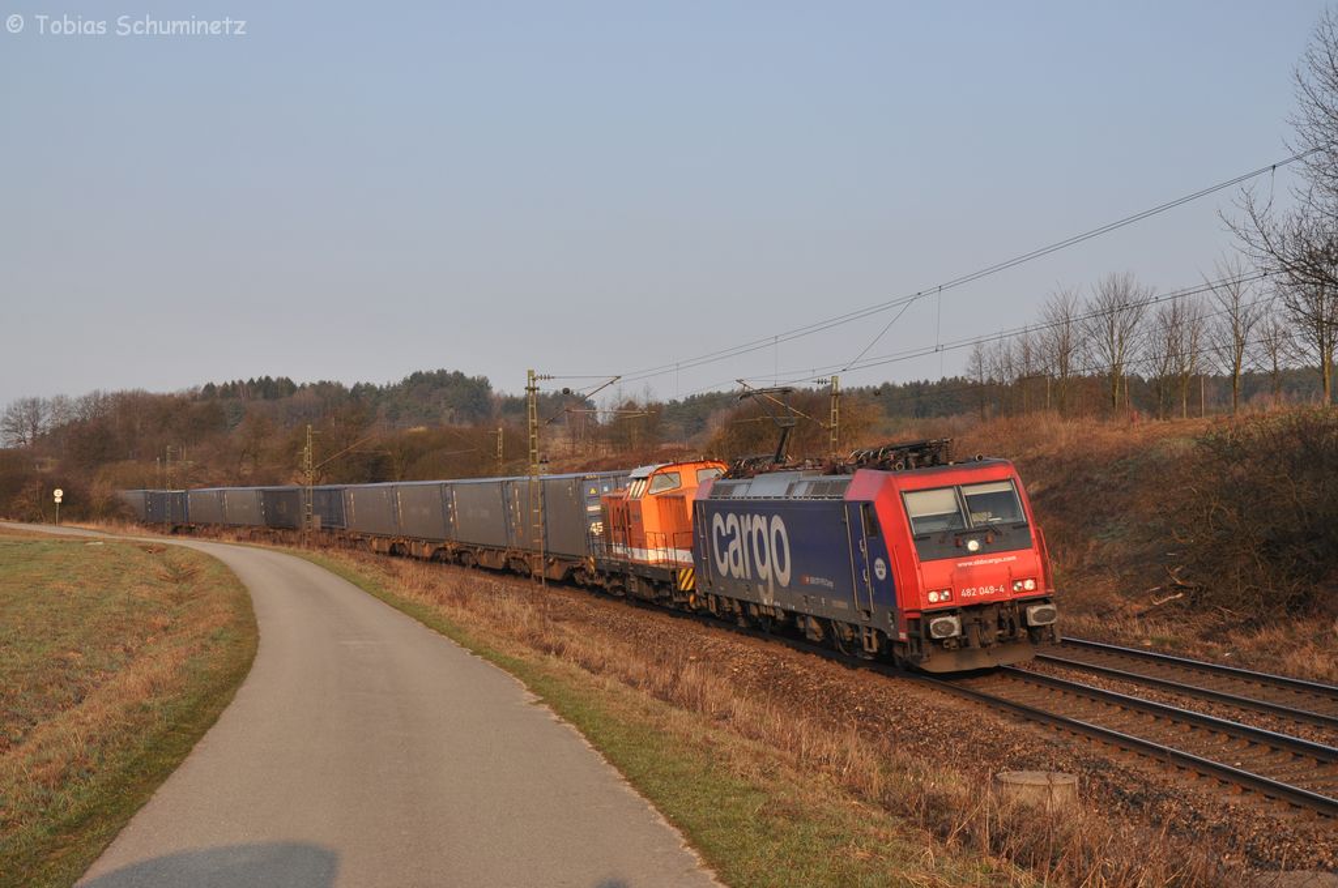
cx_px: 669
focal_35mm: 52
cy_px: 444
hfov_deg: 37.9
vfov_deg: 25.7
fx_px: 1949
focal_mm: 35
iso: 400
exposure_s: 1/500
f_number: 8
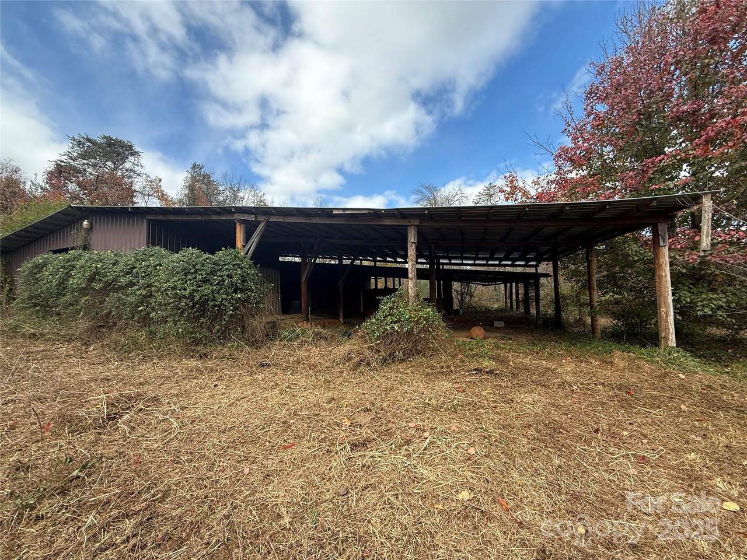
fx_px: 302
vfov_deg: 85.7
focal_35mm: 14
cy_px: 280
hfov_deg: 102.1
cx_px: 374
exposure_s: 1/514
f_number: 2.2
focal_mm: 2.22
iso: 64
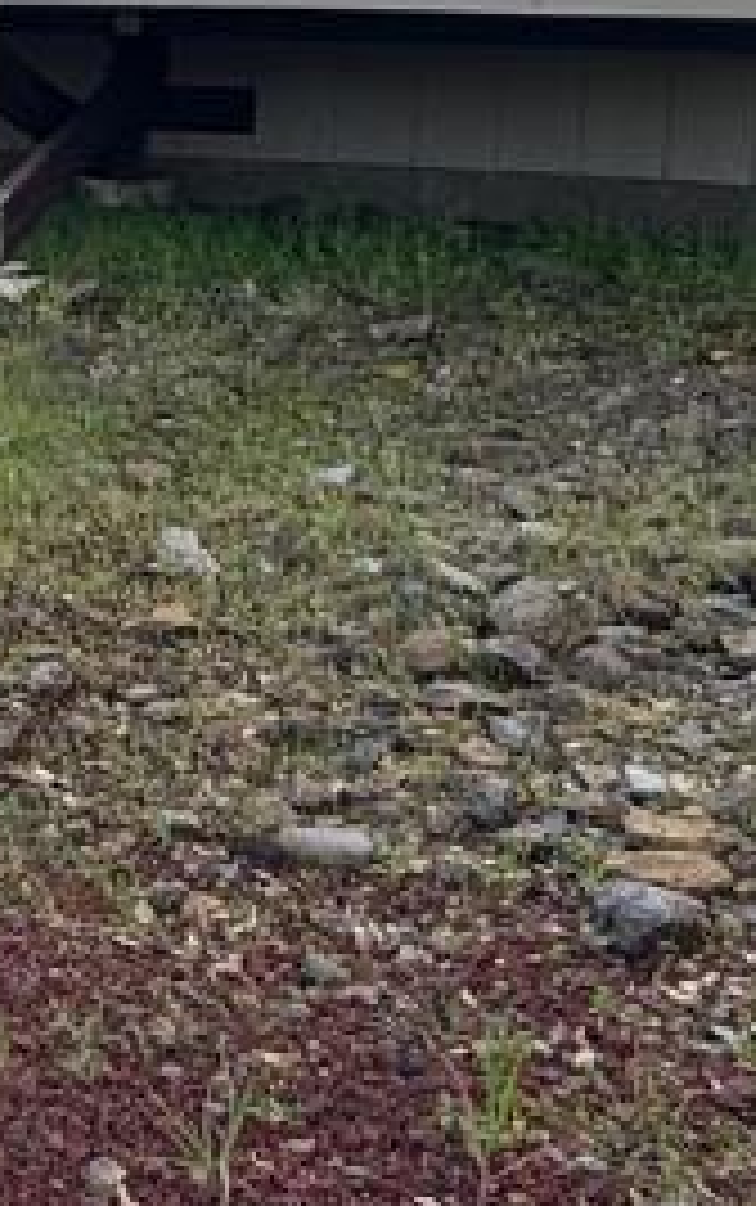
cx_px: -644
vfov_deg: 24.5
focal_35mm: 83
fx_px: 2730
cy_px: 227
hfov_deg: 13.9
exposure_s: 1/196
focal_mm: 2.22
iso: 40
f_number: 2.2
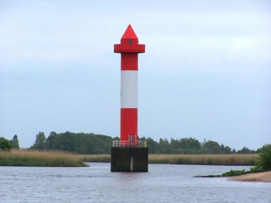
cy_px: 102
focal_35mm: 268
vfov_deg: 5.5
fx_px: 2098
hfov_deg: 7.4
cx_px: 136
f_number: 5
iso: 80
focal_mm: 44.4
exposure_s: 1/640
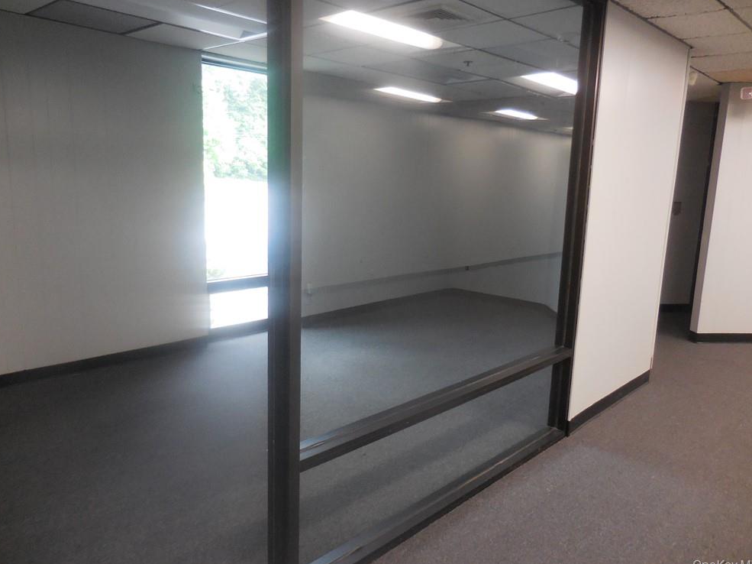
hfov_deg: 67.3
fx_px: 565
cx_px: 379
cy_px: 281
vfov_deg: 53.0
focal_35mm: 26
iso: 400
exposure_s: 1/30
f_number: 3.3
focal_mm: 4.5
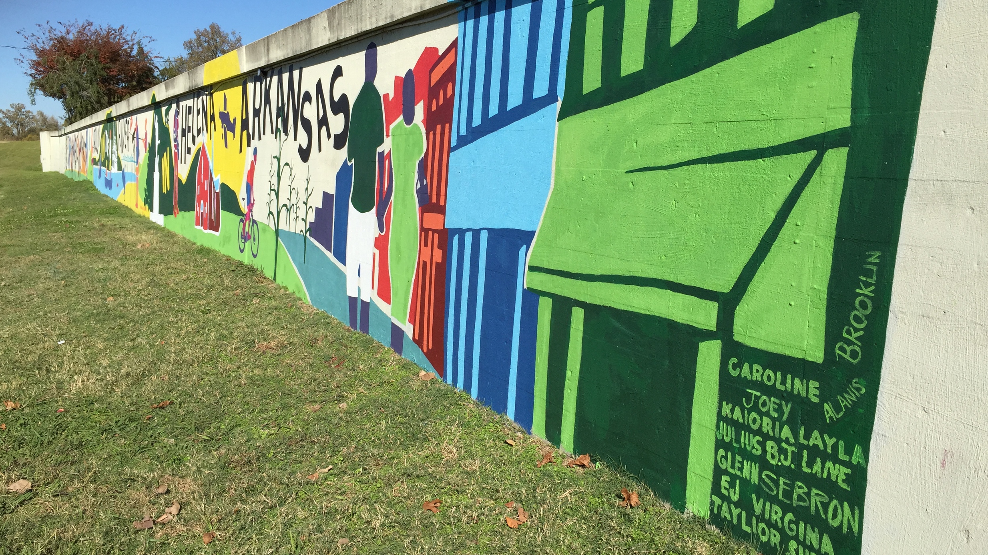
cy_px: 249
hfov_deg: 61.0
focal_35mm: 32
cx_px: 489
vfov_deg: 36.6
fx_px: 838
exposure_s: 1/2825
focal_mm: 4.15
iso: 32
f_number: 2.2
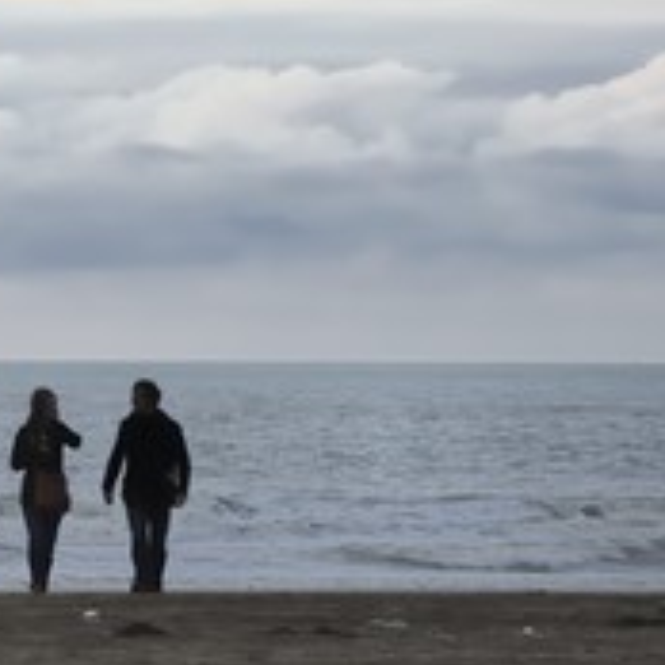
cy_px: 214
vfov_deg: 4.3
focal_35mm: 410
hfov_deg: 4.3
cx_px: -111
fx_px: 8911
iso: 800
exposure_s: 1/60
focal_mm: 200
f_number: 7.1
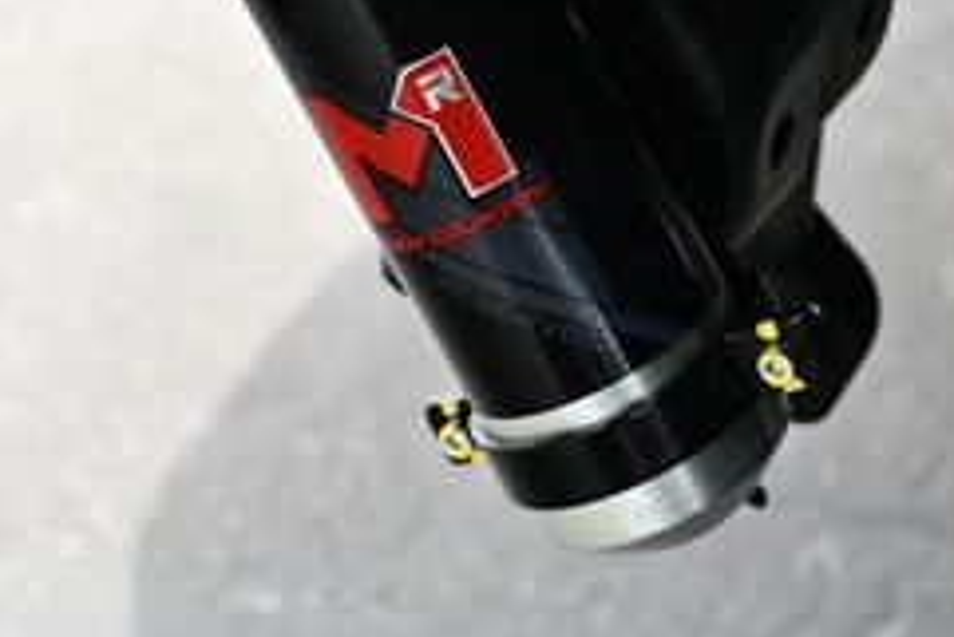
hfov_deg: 17.7
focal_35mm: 115
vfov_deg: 11.8
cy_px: 0
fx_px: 3058
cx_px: 503
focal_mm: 29
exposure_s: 1/250
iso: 360
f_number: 4.8
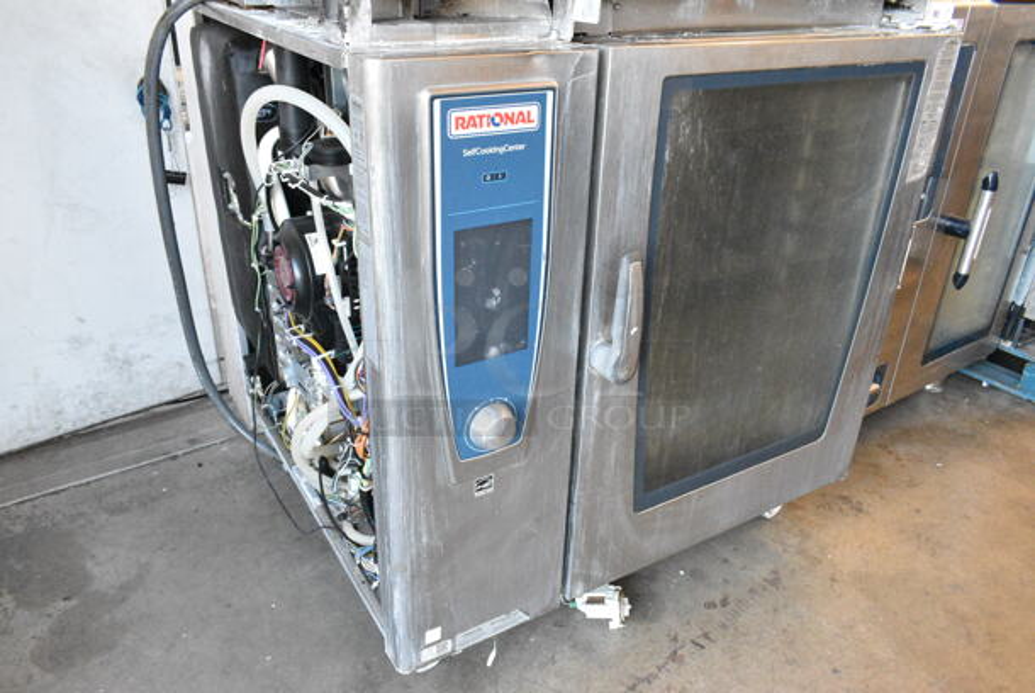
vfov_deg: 48.0
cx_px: 518
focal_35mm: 27
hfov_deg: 67.3
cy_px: 346
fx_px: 777
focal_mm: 18
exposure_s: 1/200
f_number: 7.1
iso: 6400
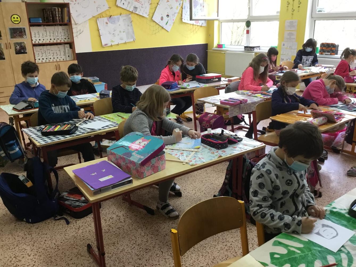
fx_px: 319
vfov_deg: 45.5
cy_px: 134
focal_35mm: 31
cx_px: 178
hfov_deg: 58.3
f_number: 2.4
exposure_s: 1/33
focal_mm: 3.3
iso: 40
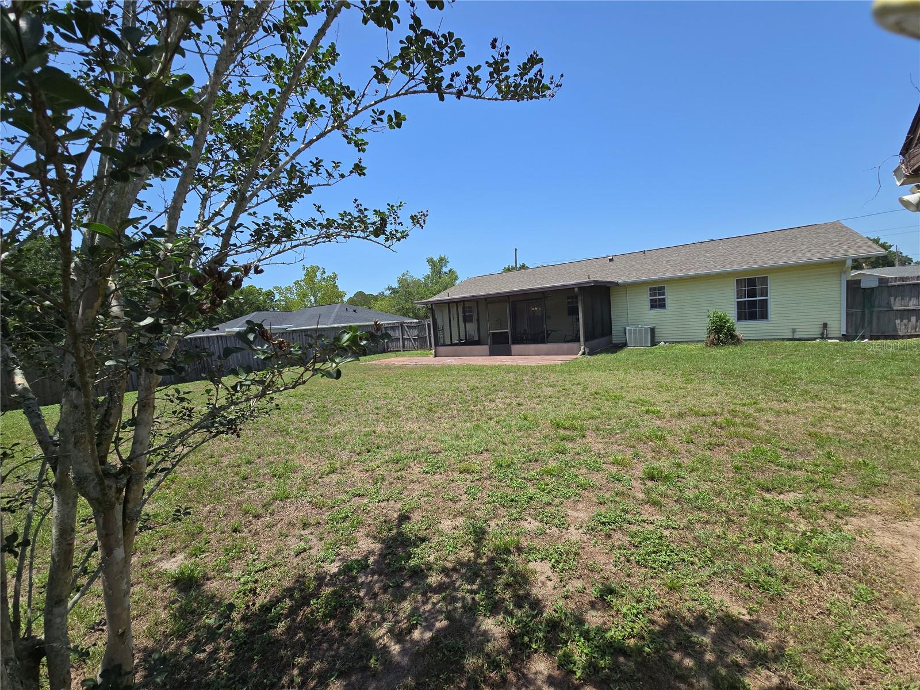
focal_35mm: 13
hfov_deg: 106.2
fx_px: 346
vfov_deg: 89.9
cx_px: 460
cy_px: 345
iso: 50
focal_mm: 2.2
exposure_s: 1/1989
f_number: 2.2
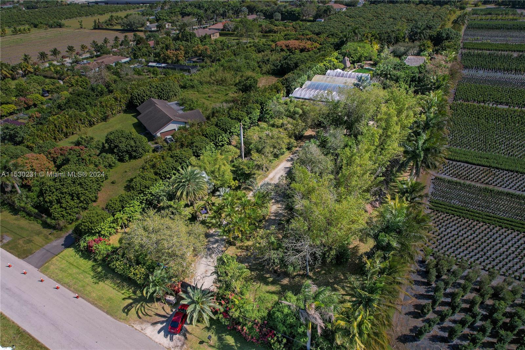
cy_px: 175
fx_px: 321
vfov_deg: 57.2
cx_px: 262
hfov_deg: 78.6
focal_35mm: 22
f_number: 2.8
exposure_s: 1/2000
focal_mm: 8.38
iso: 100
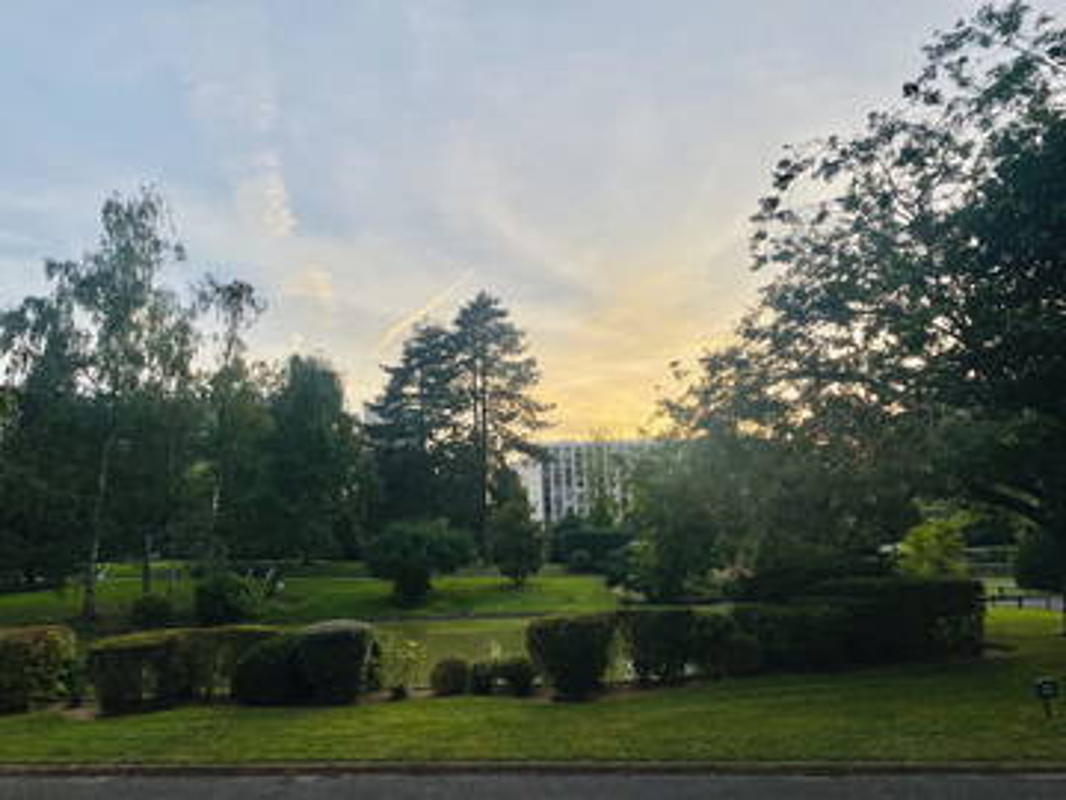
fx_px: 801
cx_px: 533
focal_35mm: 26
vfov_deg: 53.1
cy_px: 400
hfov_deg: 67.3
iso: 32
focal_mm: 4.25
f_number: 1.8
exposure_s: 1/402
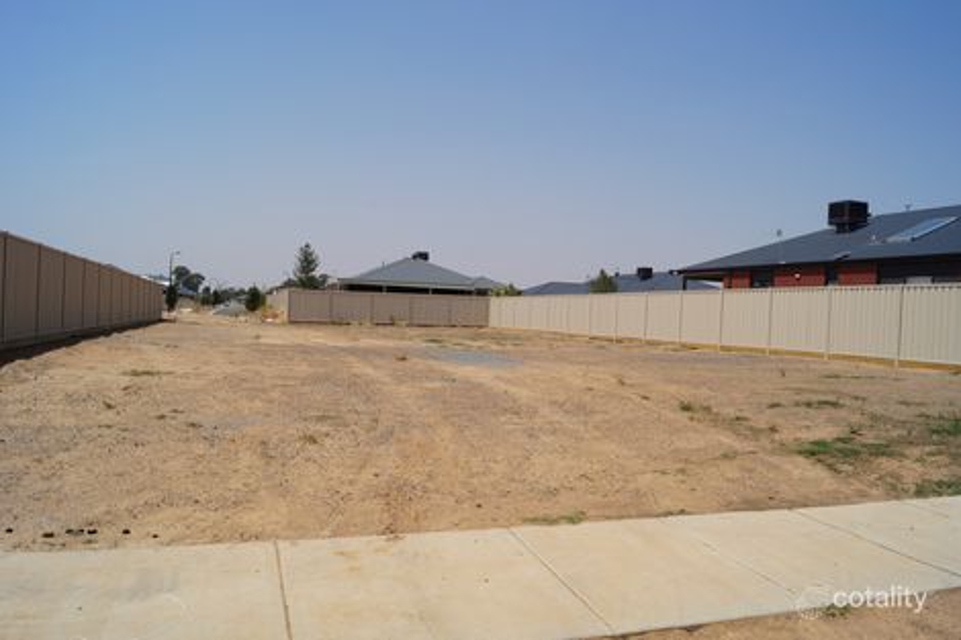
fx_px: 720
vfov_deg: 47.9
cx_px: 480
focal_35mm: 27
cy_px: 320
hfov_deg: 67.4
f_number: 10
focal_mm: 18
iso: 100
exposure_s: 1/400
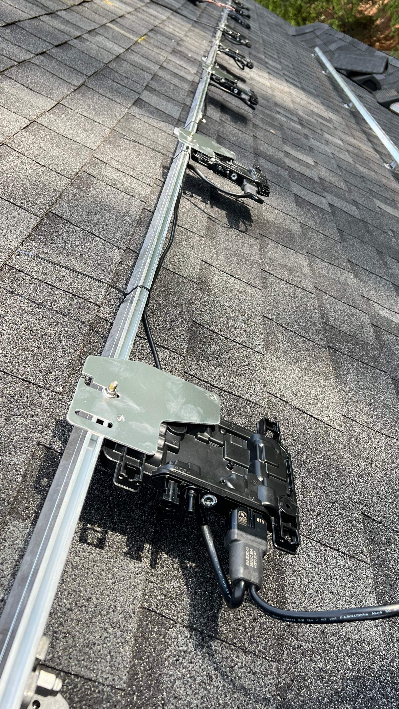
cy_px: 304
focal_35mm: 34
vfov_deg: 57.8
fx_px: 639
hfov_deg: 34.6
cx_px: 223
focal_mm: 5.7
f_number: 1.5
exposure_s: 1/588
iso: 50
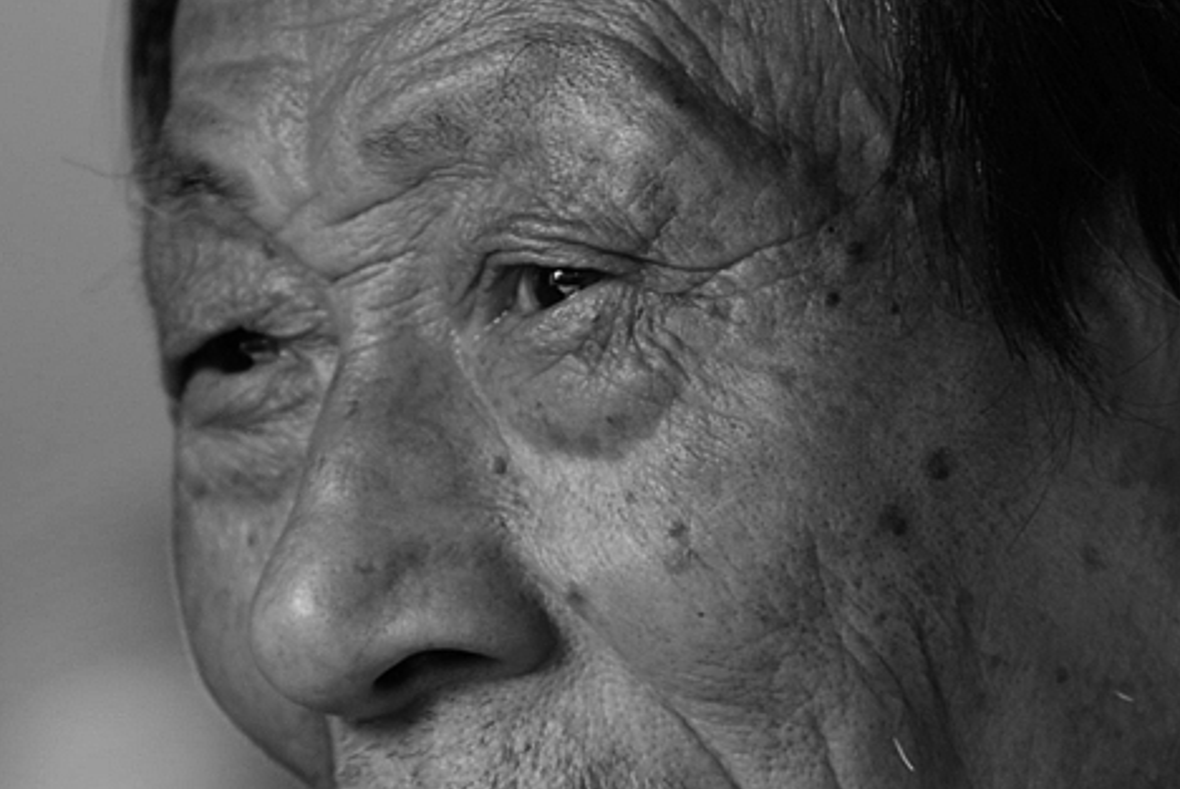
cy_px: 508
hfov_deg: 3.0
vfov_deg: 2.0
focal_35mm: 689
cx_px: 835
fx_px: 22604
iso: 200
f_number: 5
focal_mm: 210
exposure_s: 1/100
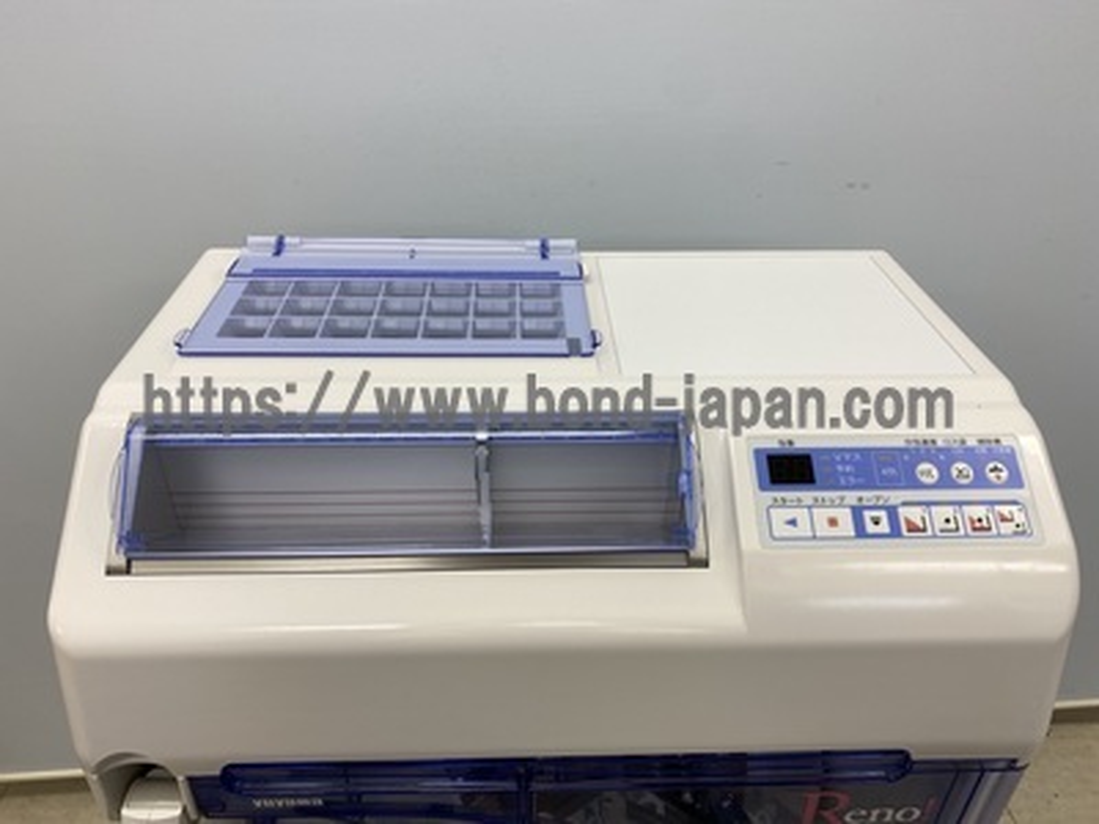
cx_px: 550
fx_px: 825
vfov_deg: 53.1
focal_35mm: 26
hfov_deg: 67.3
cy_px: 412
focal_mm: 4.25
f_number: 1.8
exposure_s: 1/122
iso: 32
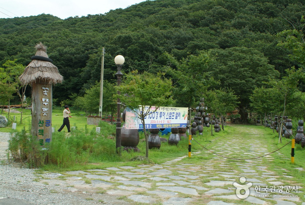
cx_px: 152
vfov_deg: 32.0
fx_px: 356
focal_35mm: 42
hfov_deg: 46.3
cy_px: 102
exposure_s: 1/180
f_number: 6.7
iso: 200
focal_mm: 28
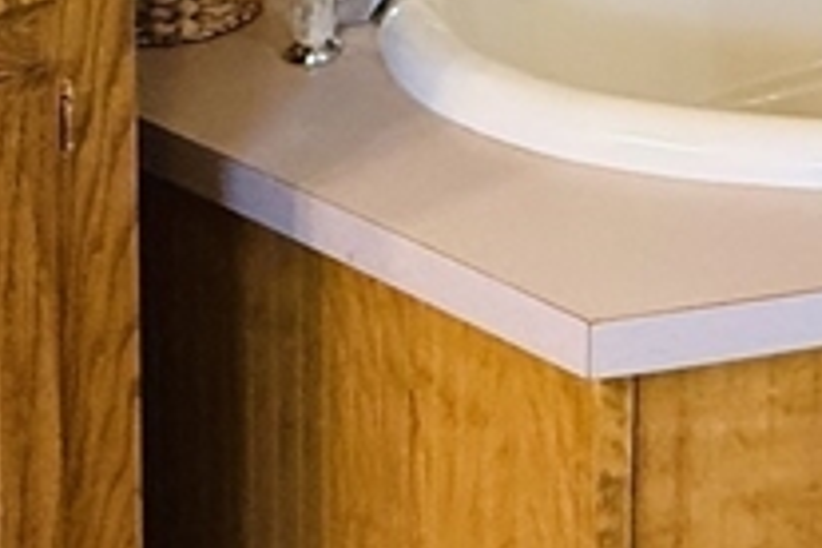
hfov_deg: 23.7
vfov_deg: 15.2
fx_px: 1644
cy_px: -556
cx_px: 1152
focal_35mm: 72
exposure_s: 1/60
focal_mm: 2.22
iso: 320
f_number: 2.2
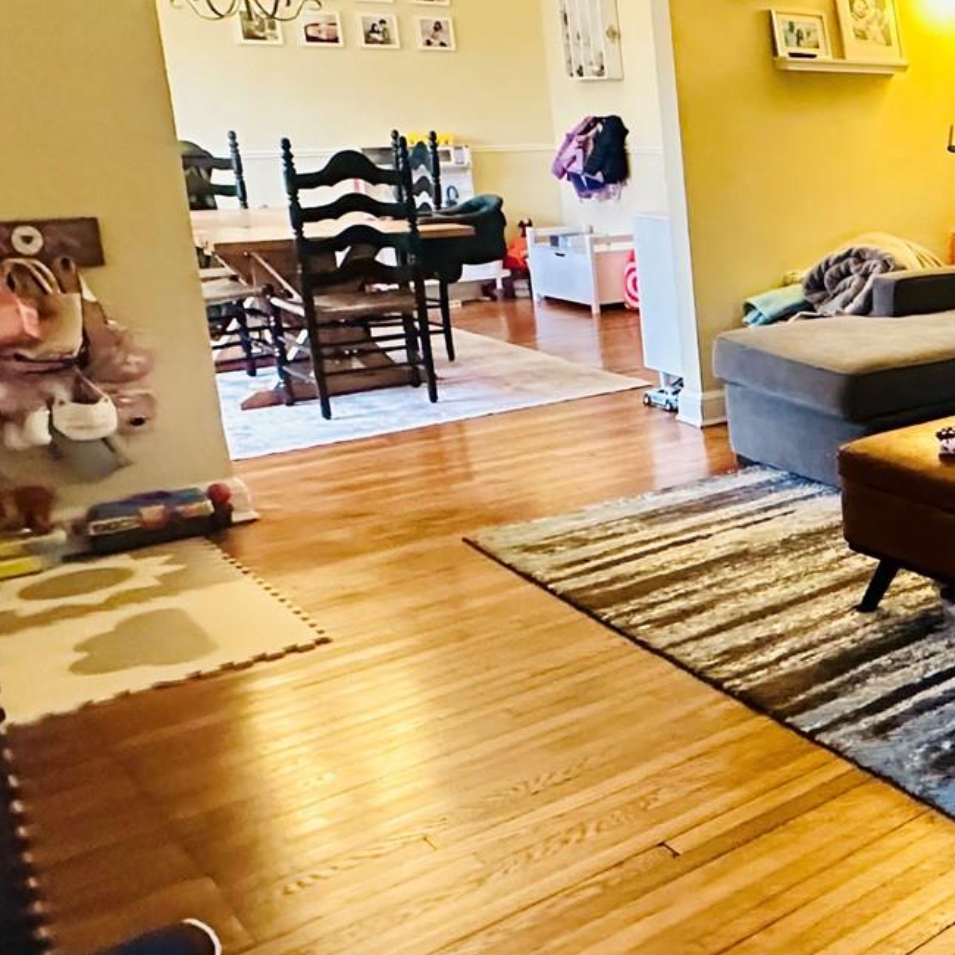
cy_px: 342
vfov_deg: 42.4
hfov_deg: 32.4
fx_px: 1217
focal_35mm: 39
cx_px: 1236
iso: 800
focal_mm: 2.22
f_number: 2.2
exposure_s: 1/60
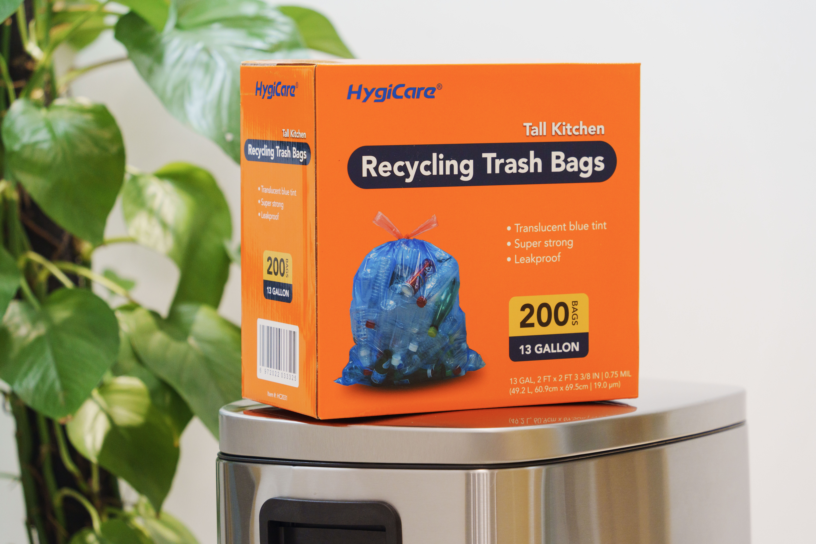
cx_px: 408
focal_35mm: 120
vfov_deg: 11.4
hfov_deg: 17.1
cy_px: 272
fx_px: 2720
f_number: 5
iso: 800
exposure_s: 1/80
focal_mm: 120
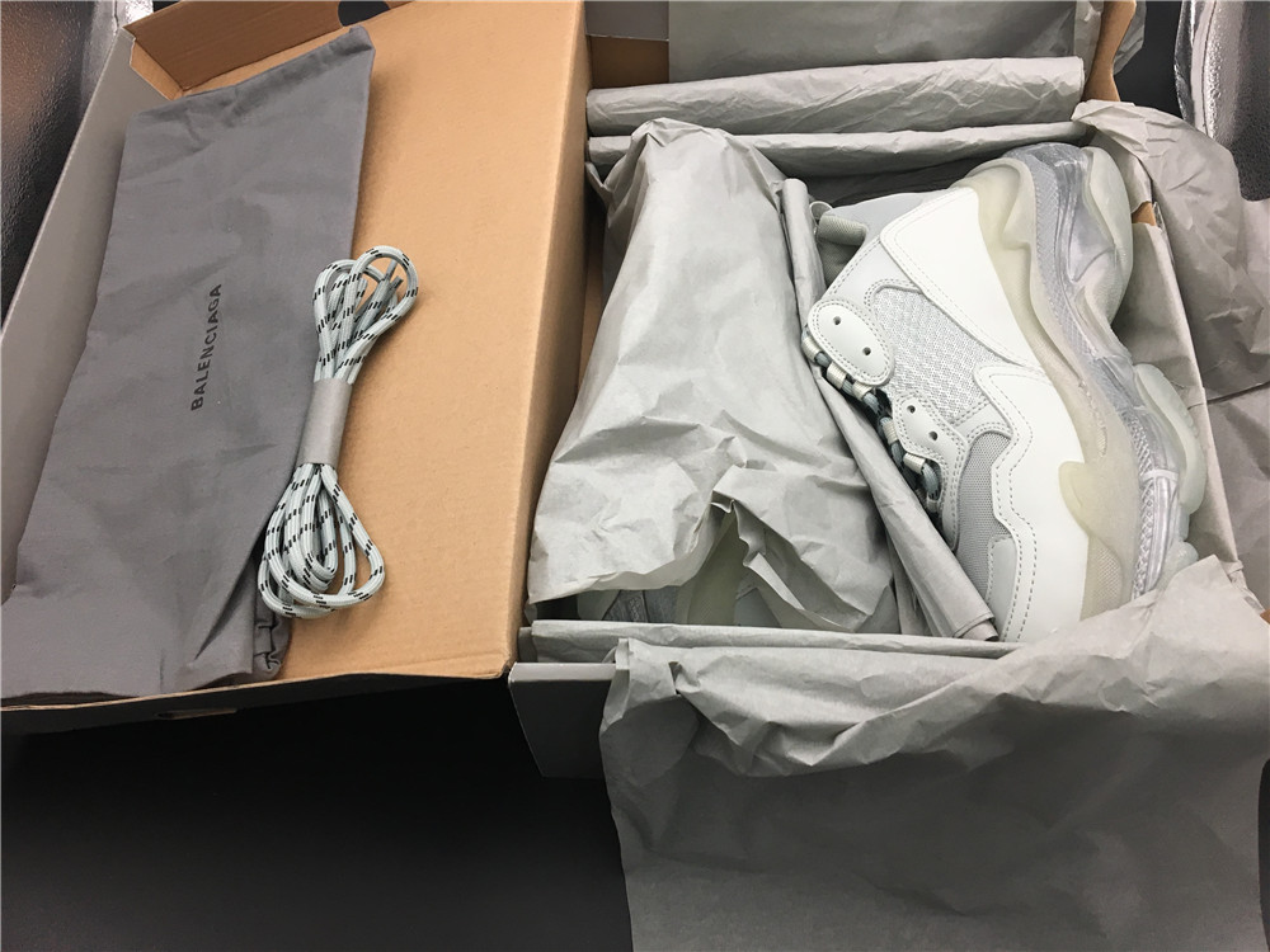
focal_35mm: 29
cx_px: 635
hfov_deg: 61.7
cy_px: 476
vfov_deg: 48.2
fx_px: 1064
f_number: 2.2
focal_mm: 4.15
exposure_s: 1/33
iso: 40
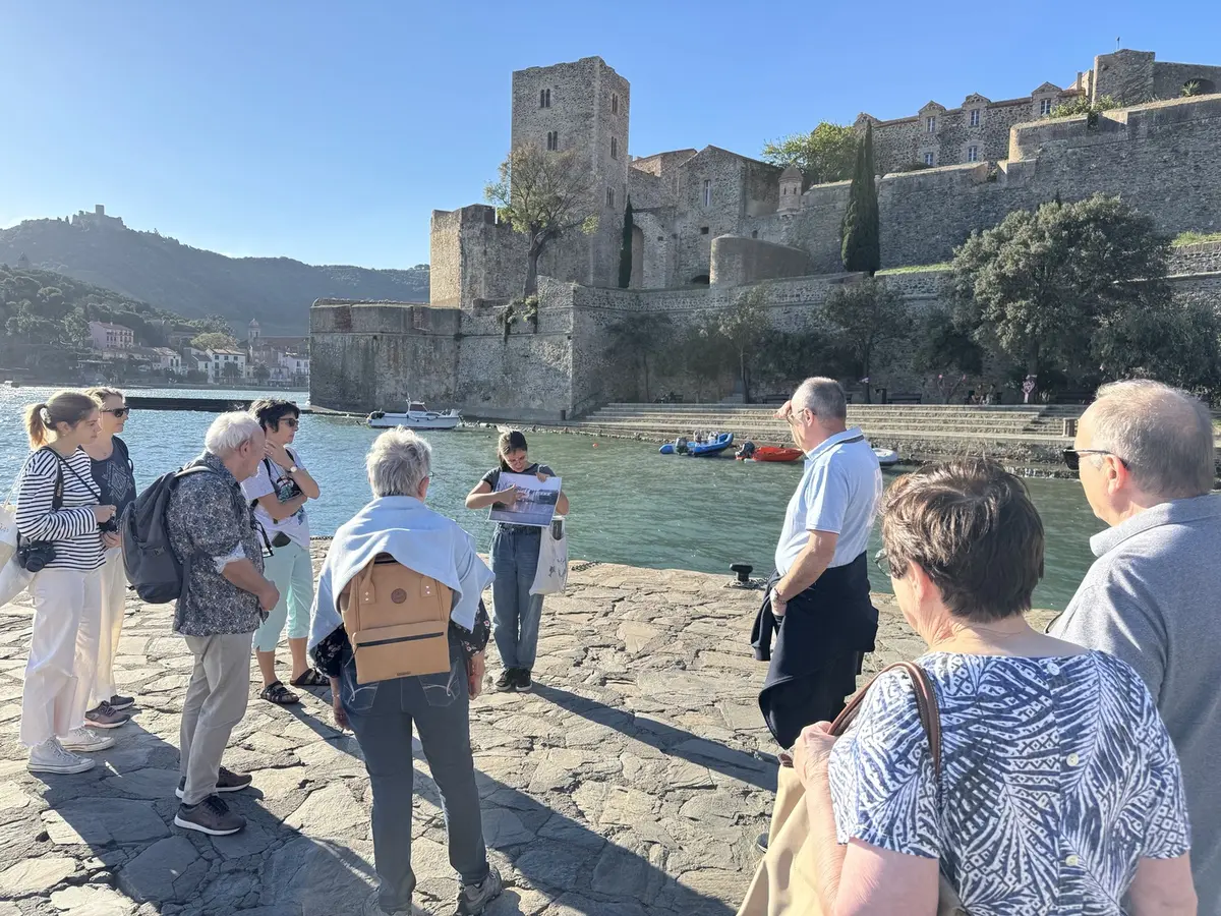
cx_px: 610
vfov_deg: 56.8
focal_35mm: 24
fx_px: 847
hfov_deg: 71.6
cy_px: 458
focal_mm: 6.76
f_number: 1.78
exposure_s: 1/2710
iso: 80
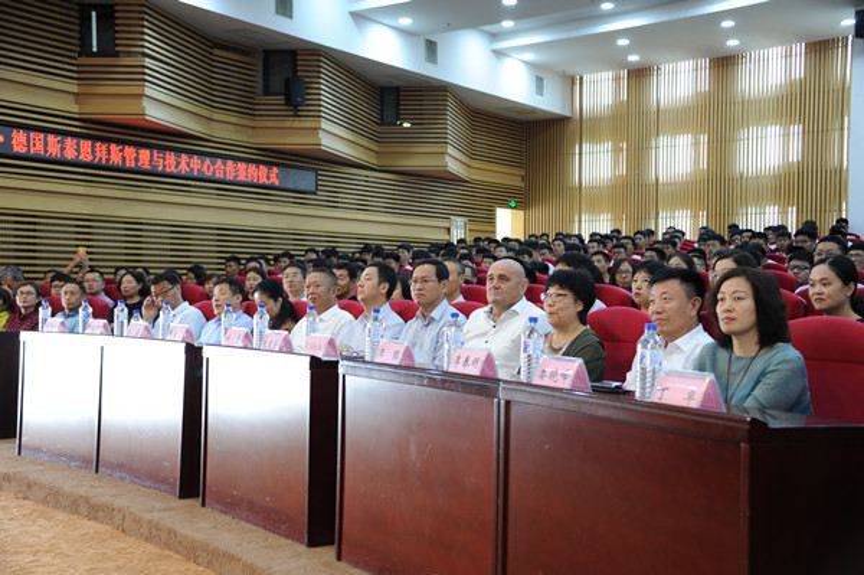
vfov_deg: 28.0
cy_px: 288
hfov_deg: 41.1
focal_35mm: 48
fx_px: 1151
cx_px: 432
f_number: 4.2
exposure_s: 1/40
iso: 900
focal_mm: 48
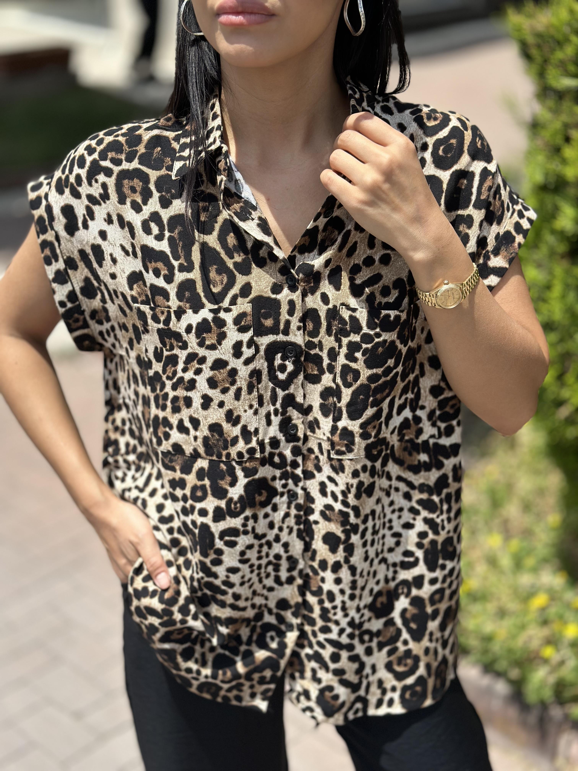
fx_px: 1069
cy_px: 386
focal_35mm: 48
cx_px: 289
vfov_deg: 39.7
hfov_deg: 30.3
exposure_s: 1/3257
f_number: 1.78
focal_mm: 6.86
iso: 80
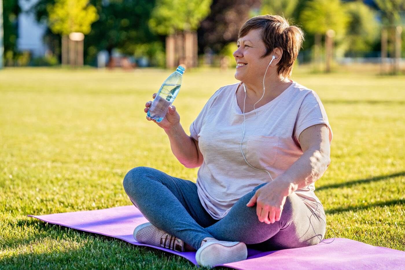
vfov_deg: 16.1
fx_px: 956
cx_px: 202
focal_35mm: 85
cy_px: 135
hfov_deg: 23.9
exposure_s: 1/1250
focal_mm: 85
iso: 100
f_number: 2.8
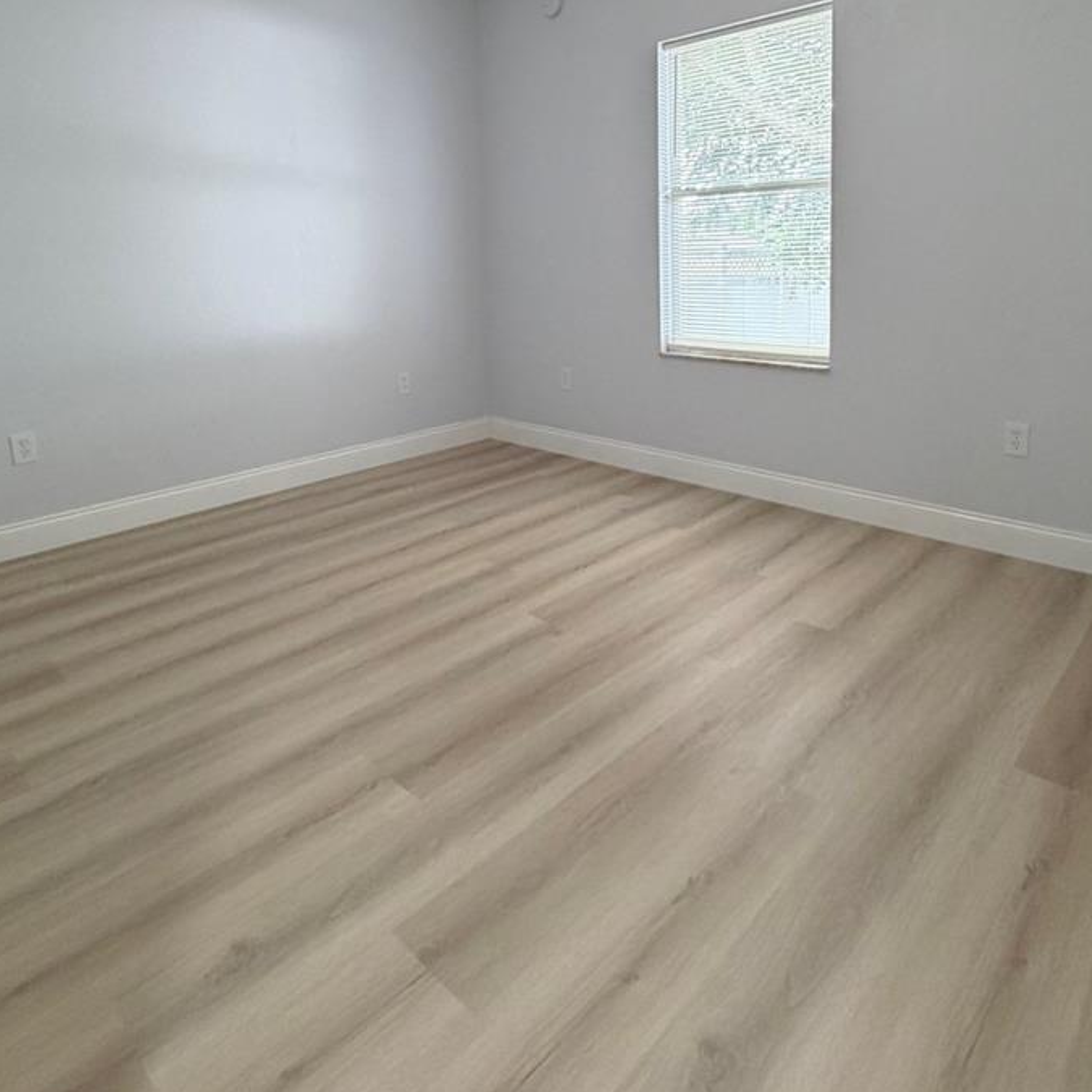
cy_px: 320
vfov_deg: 66.7
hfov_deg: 69.6
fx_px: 785
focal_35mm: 22
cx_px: 565
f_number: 2.2
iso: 250
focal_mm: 2.22
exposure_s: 1/60
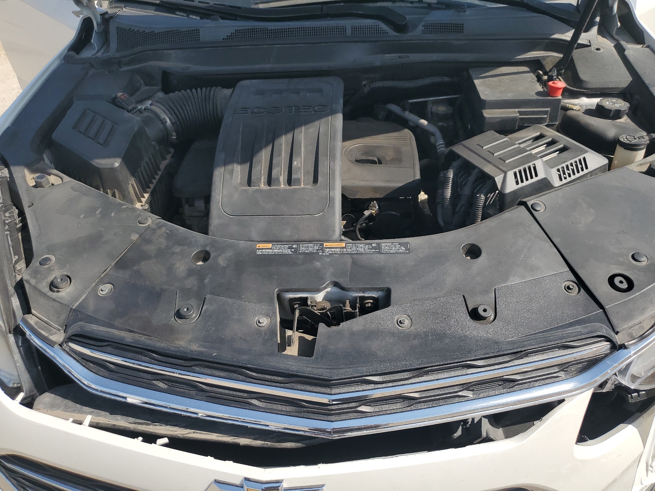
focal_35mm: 26
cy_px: 246
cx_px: 328
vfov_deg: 53.1
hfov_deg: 67.3
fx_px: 492
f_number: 1.5
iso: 50
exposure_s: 1/3333
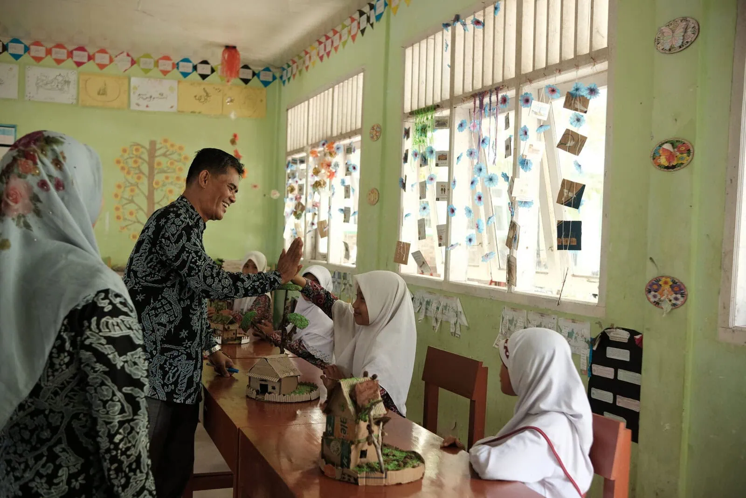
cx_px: 373
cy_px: 249
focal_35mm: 35
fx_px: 725
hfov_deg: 54.4
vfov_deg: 37.9
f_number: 2.5
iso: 640
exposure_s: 1/200
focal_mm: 23
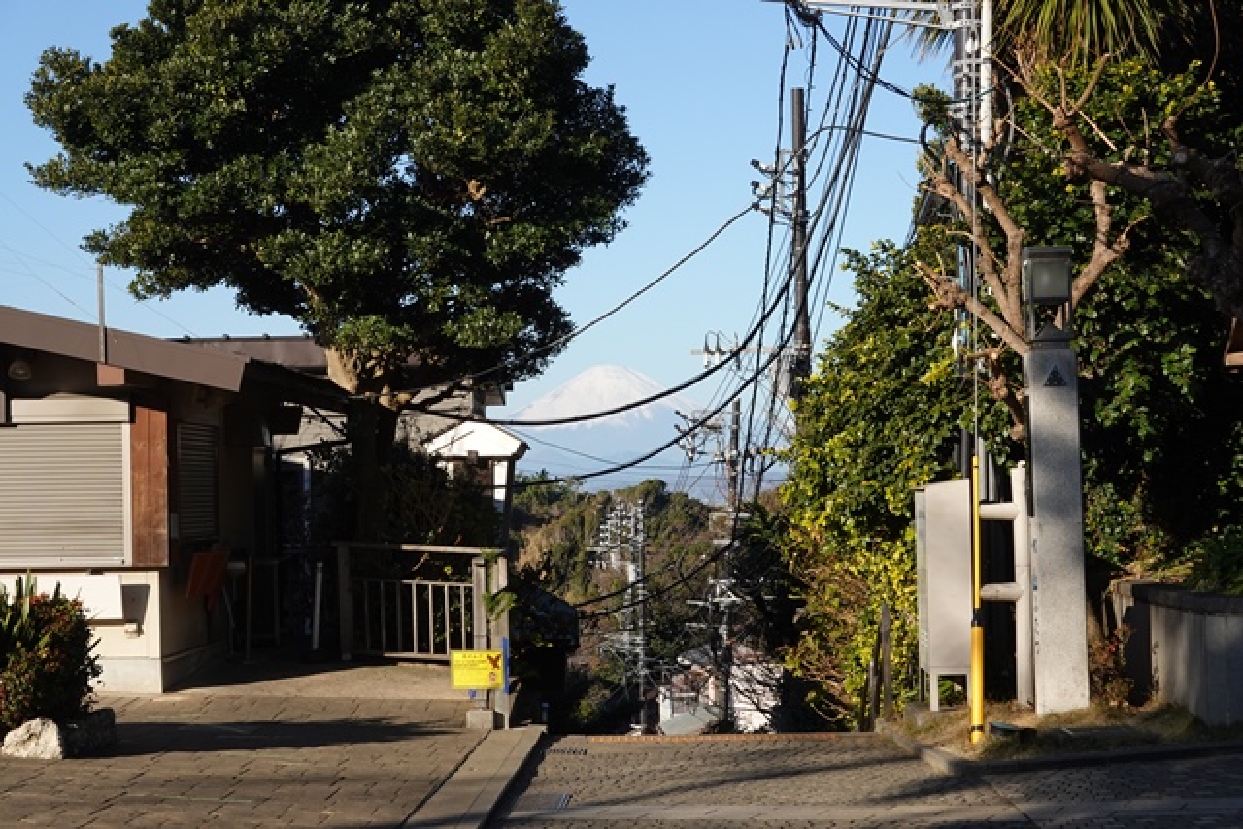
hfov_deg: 26.6
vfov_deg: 18.0
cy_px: 414
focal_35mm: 76
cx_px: 622
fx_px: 2625
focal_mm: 27.98
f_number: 8
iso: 250
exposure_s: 1/500
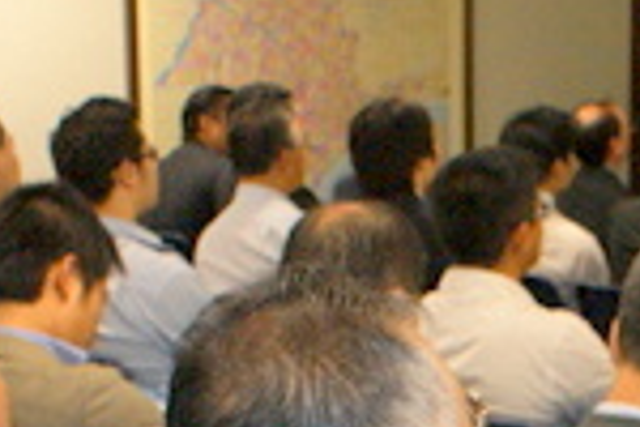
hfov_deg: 16.0
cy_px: 519
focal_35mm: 124
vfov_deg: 10.9
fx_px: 2204
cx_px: 721
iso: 400
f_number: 5.6
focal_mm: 20
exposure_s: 1/60
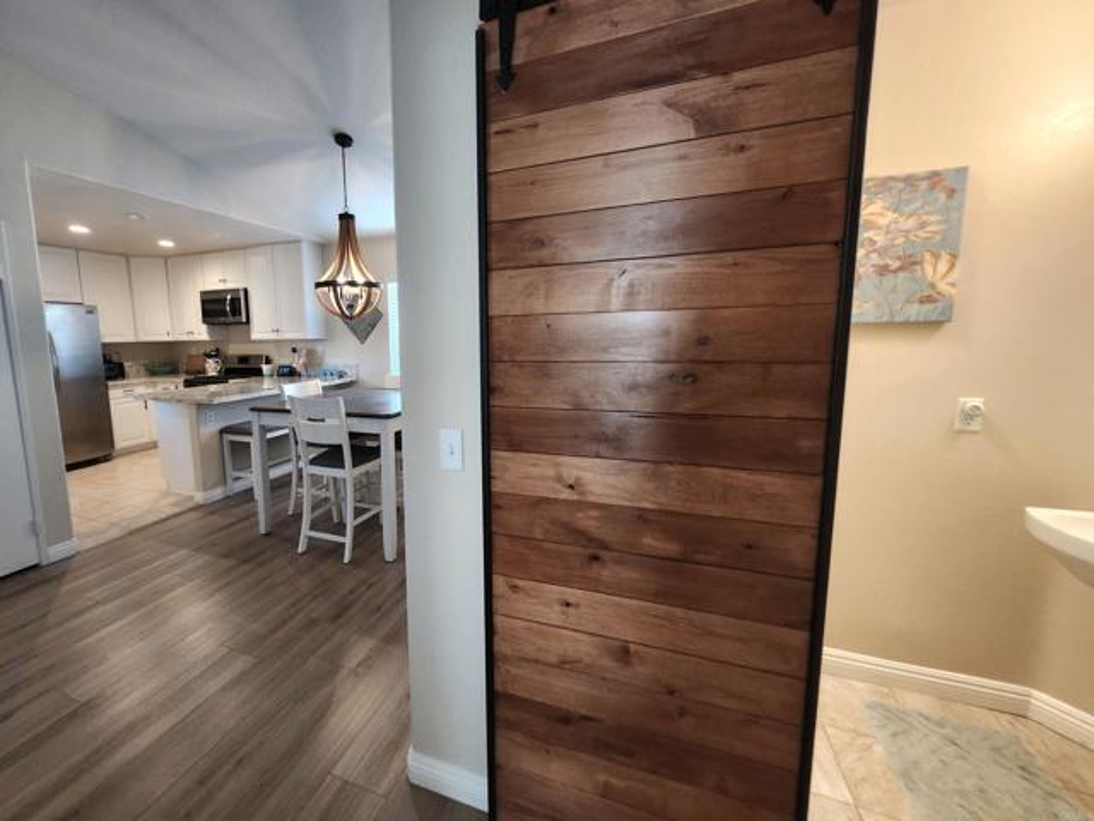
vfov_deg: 89.9
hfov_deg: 106.2
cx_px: 547
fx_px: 411
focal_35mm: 13
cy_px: 410
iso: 320
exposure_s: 1/60.2
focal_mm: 1.74
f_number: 2.2
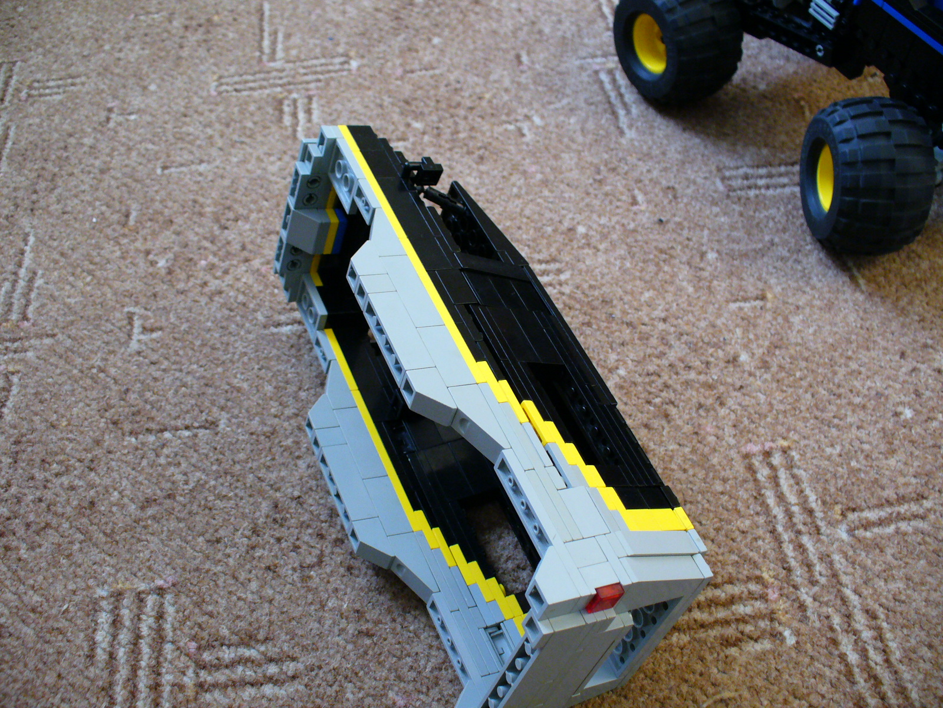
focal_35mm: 37
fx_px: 1008
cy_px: 354
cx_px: 472
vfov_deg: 38.7
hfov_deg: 50.1
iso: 160
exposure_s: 1/30
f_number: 2.8
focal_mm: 6.1
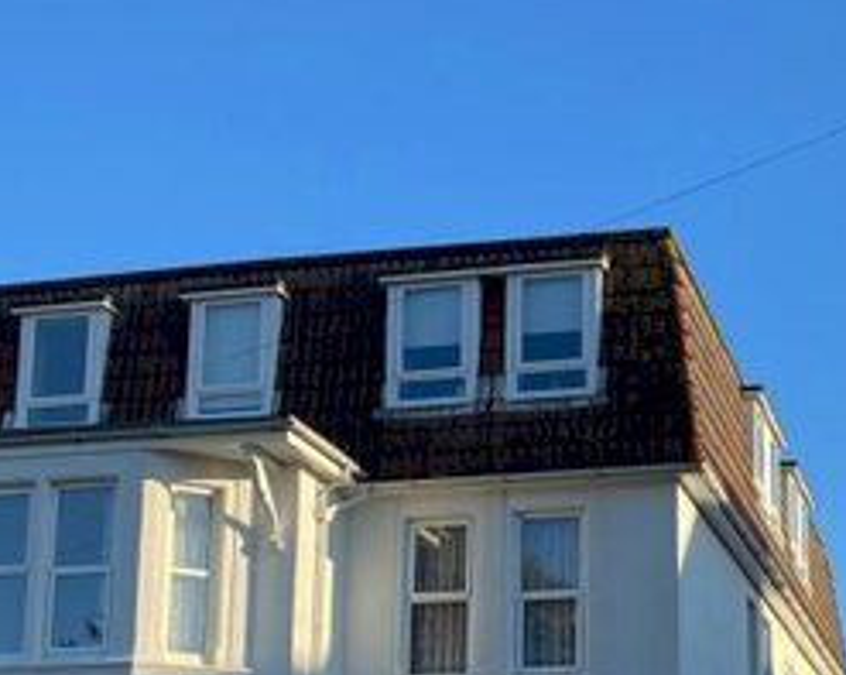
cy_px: 601
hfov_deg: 26.3
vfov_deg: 20.8
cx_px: 582
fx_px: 1801
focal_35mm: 72
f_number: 1.8
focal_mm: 4.25
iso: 32
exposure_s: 1/1206
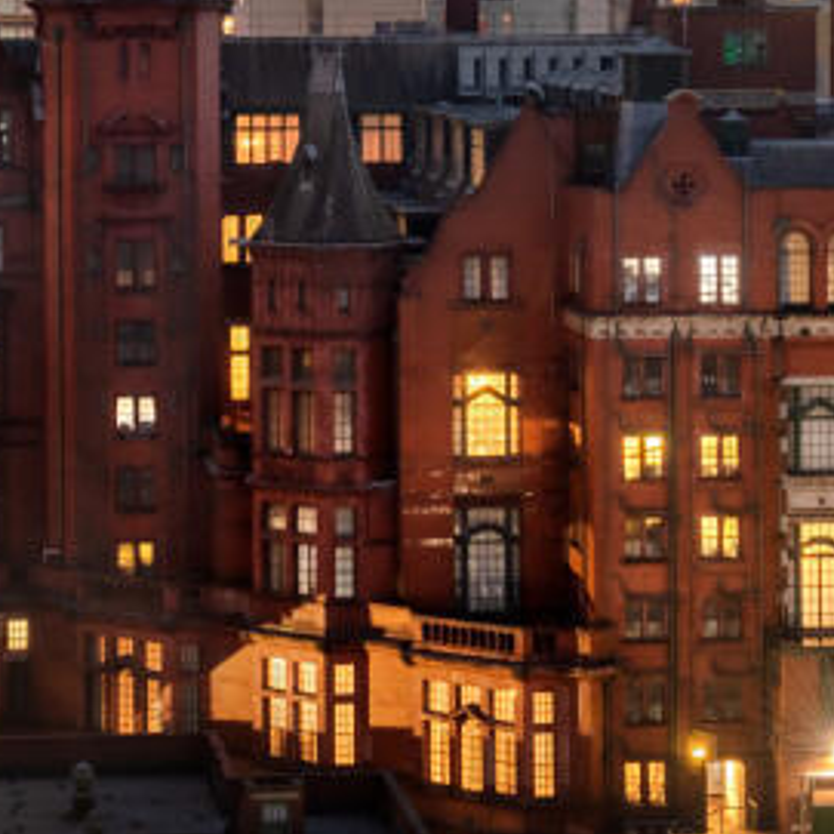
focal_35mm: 141
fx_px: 3843
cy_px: -12
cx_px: 249
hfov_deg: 12.4
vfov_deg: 12.2
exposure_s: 3
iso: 160
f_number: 8
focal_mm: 44
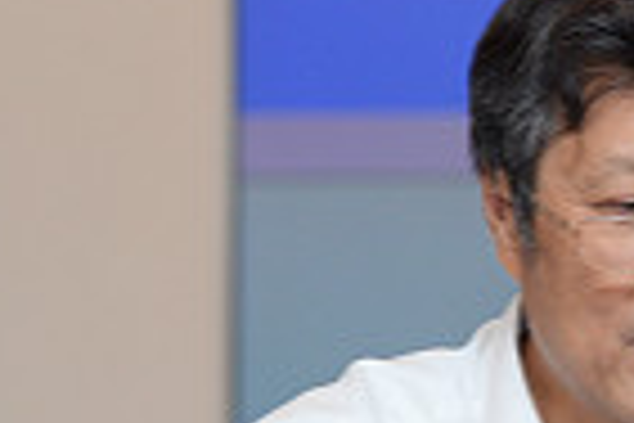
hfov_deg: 4.0
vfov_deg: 2.7
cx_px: 665
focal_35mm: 514
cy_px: 394
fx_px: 9051
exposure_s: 1/125
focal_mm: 145
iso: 1600
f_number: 6.3
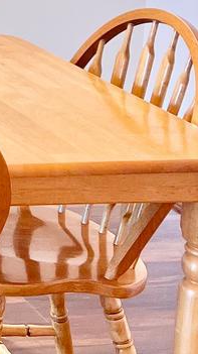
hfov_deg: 8.4
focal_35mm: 124
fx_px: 1159
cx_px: -380
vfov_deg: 16.3
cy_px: -113
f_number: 1.5
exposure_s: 1/60
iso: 80
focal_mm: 5.7
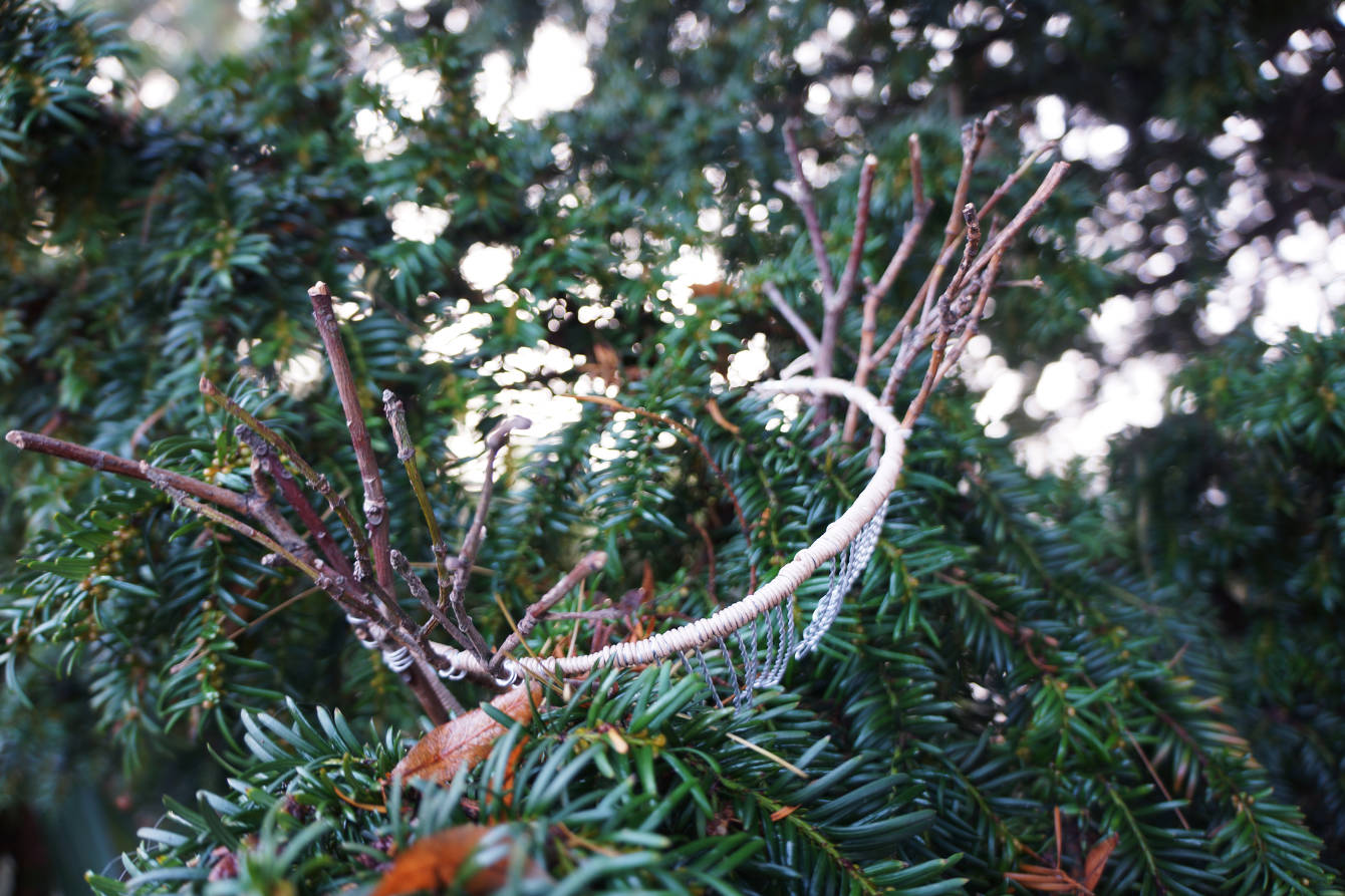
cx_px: 672
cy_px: 448
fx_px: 1009
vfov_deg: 47.9
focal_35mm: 27
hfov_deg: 67.4
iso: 100
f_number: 3.5
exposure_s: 1/15
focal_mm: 18
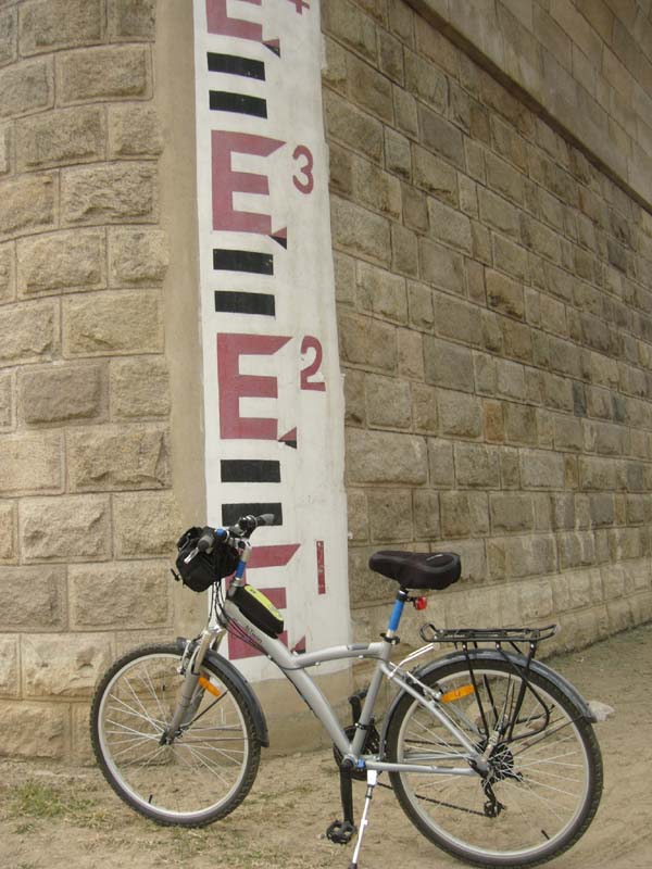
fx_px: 879
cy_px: 434
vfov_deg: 52.6
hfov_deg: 40.7
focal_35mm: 35
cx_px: 326
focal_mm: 5.8
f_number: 8
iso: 50
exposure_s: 1/50
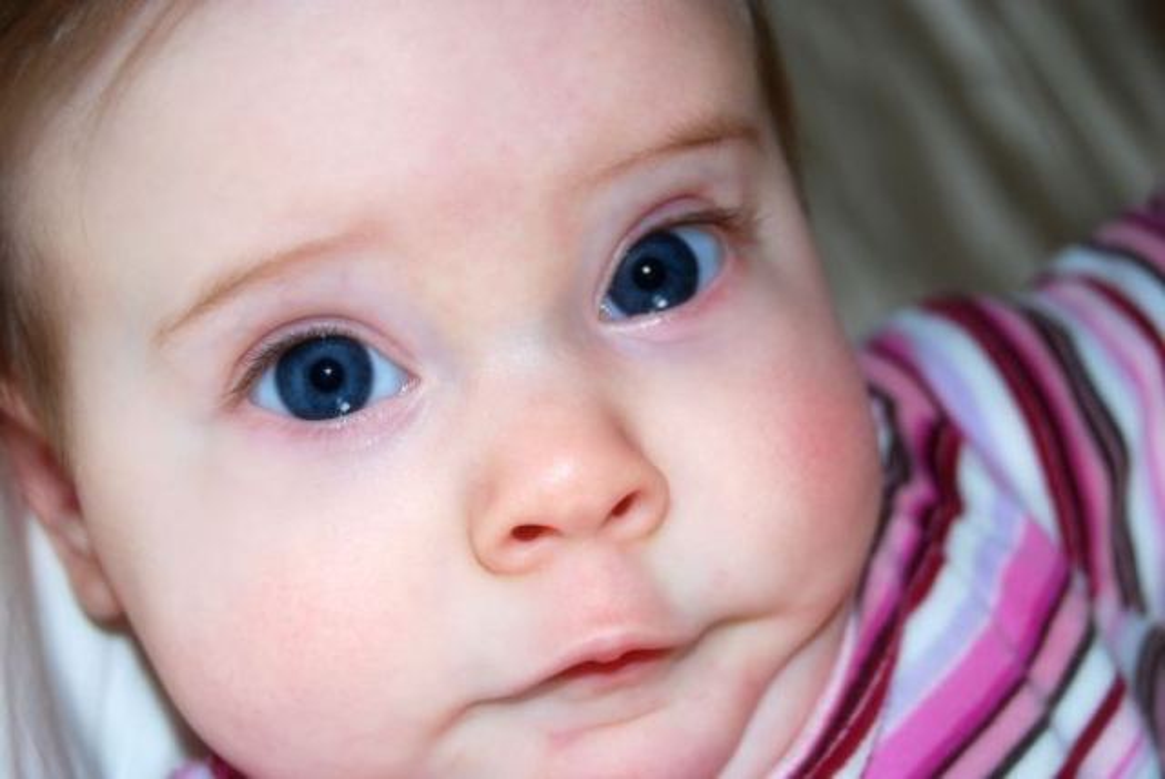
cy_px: 390
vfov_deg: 18.2
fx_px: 2429
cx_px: 582
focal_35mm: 75
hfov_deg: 27.0
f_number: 5.6
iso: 200
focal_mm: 50
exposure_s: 1/60
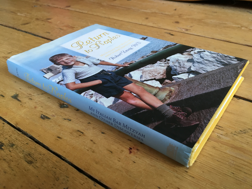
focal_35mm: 29
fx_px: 211
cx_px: 126
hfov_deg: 61.7
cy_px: 94
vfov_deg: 48.2
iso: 80
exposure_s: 1/30
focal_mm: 4.15
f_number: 2.2
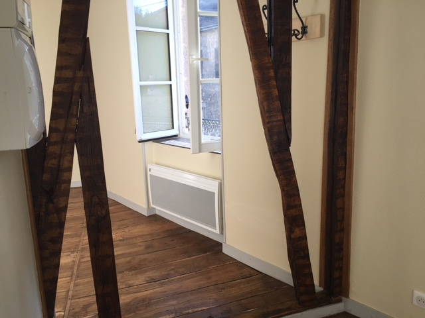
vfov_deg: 48.2
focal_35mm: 29
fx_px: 356
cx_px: 212
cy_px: 159
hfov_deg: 61.7
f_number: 2.2
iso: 25
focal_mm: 4.15
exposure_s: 1/100
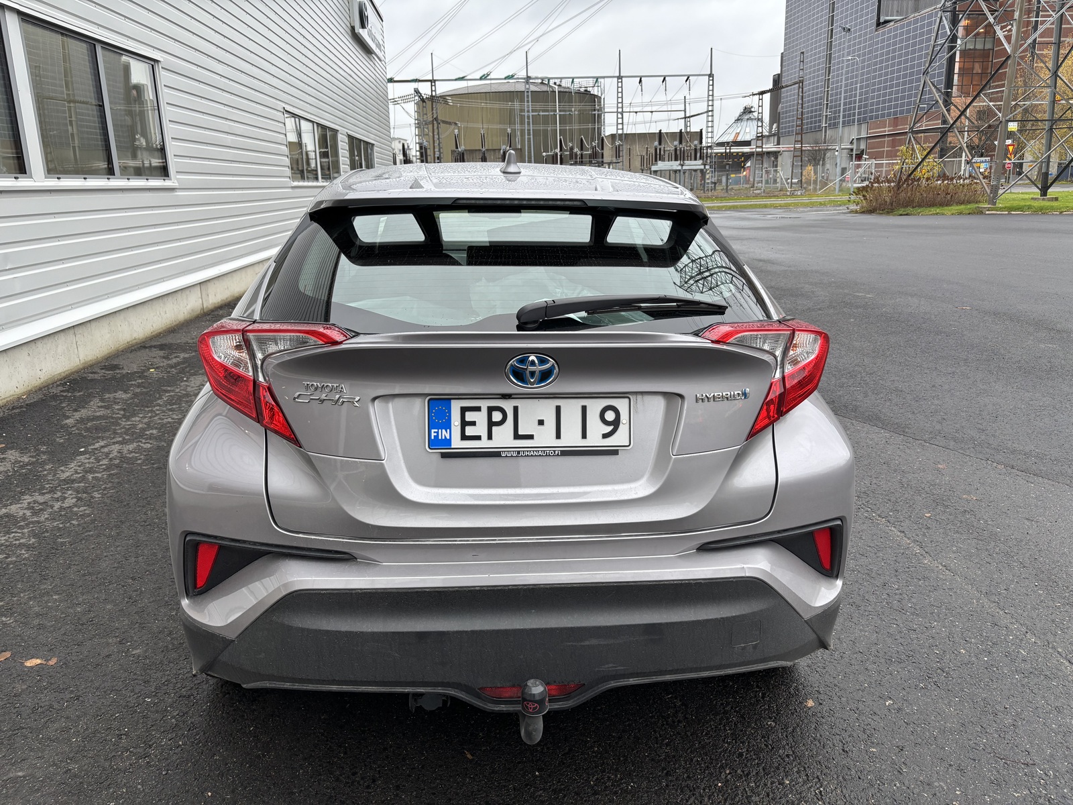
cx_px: 536
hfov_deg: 67.3
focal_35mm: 26
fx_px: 806
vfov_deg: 53.1
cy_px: 402
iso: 100
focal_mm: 5.96
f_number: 1.6
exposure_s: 1/121
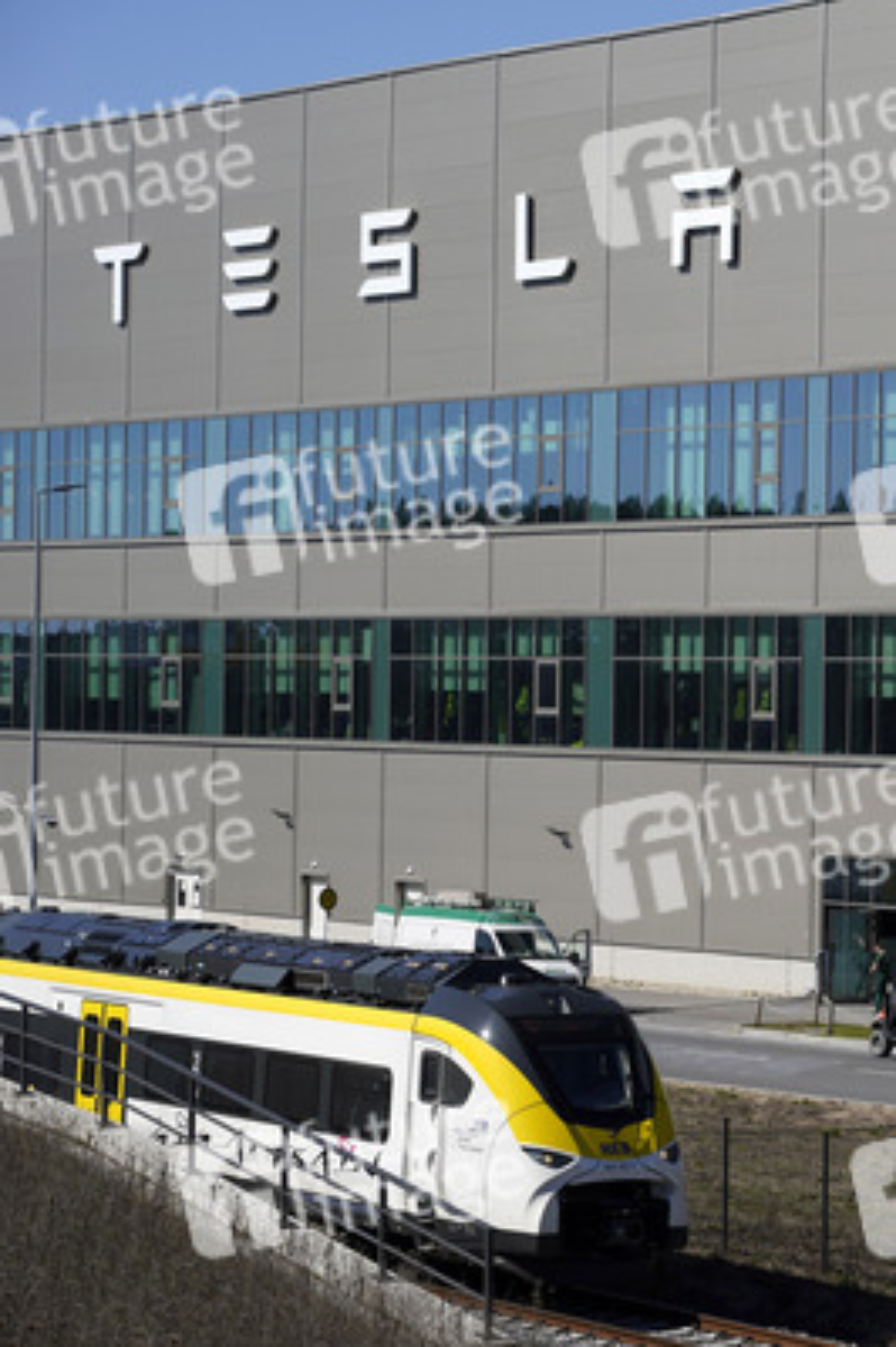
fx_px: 2954
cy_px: 674
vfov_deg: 25.7
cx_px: 448
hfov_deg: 17.2
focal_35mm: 79
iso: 100
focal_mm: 79
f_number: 8
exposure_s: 1/400
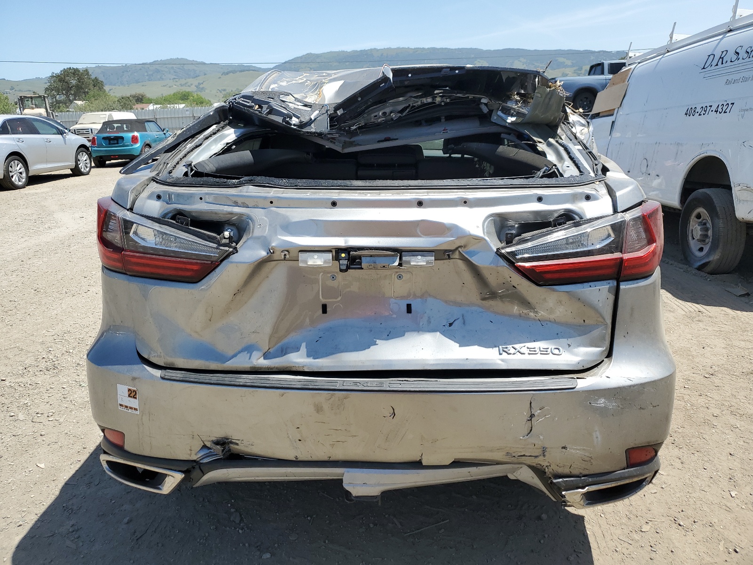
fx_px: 566
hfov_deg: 67.3
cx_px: 376
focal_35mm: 26
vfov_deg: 53.1
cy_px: 282
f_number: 1.5
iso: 50
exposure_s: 1/2500
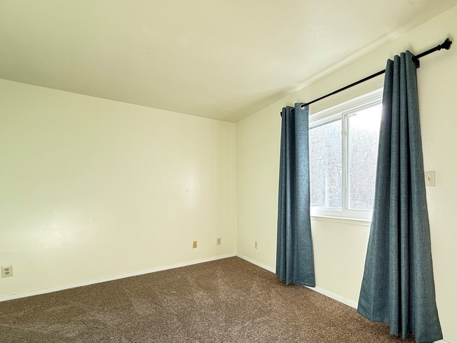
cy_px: 201
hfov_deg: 86.0
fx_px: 238
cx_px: 287
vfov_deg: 71.1
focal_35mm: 18
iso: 200
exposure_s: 1/99
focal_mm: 2.22
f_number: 2.2
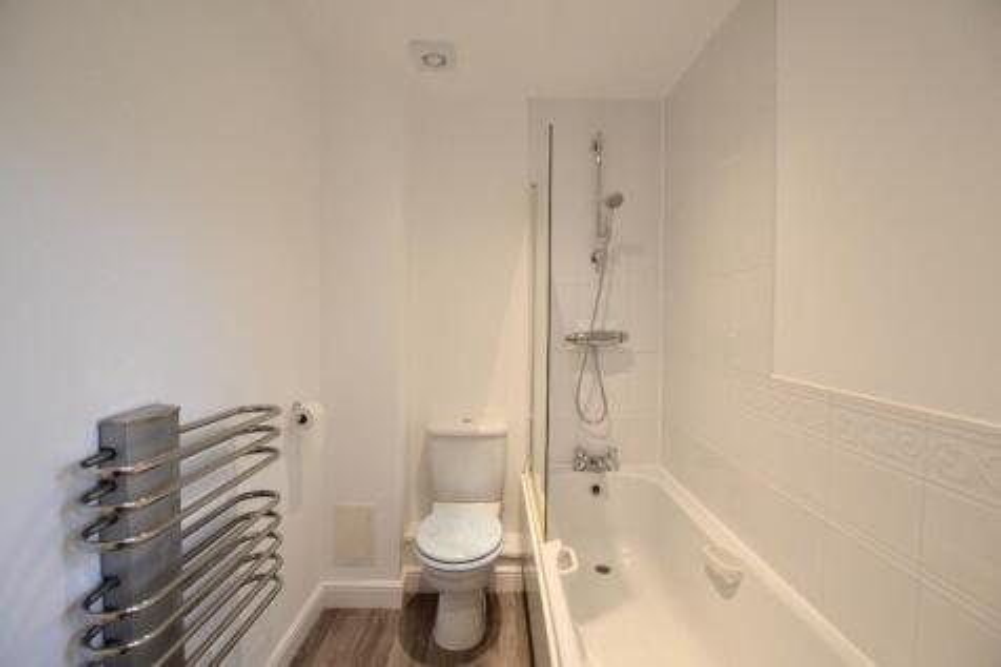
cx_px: 500
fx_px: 417
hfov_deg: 100.4
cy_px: 334
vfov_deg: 77.3
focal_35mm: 15
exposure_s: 1/60
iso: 1000
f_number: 3.5
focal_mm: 10
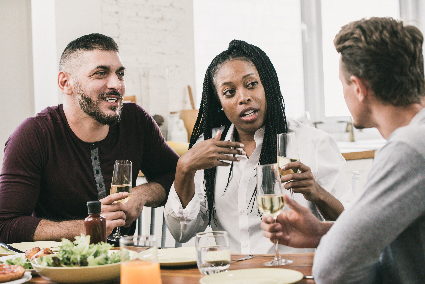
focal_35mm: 70
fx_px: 827
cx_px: 212
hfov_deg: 28.8
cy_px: 142
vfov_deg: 19.5
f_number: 4
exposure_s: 1/160
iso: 500
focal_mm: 70
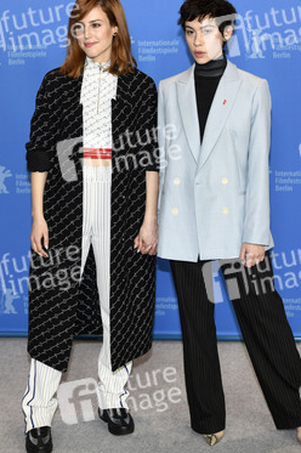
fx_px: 942
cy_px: 214
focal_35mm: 75
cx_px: 154
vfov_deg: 27.0
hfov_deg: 18.1
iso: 800
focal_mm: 70
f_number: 3.5
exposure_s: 1/250
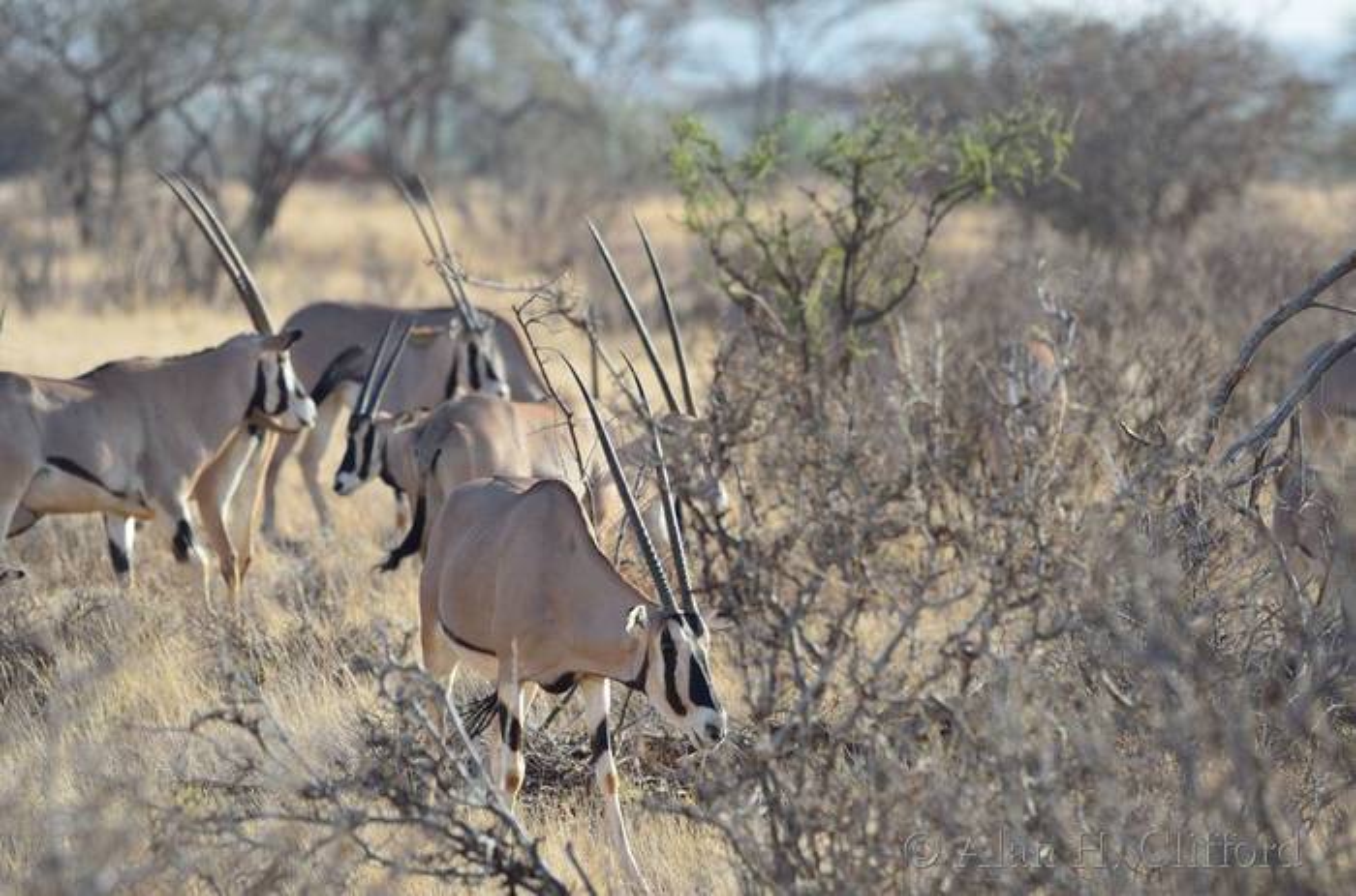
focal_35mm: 495
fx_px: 18599
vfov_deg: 2.8
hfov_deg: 4.2
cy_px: 448
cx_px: 678
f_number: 5.3
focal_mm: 330
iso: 220
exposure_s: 1/400
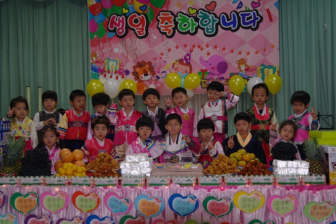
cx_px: 168
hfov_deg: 44.5
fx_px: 411
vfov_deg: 30.5
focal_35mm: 44
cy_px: 112
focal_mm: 29
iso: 400
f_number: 4.3
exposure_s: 1/45
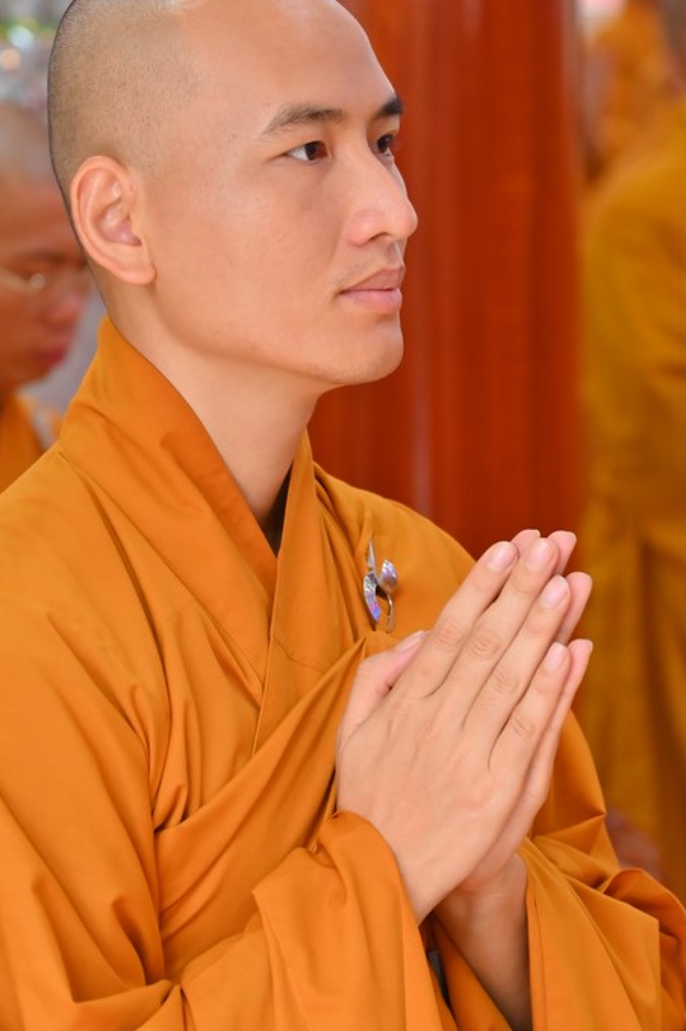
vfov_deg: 12.0
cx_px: 198
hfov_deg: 8.0
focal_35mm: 172
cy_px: 583
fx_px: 4923
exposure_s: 1/100
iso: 1250
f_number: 5
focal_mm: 120
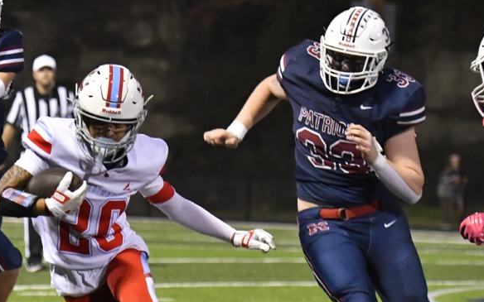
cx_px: 104
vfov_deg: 4.9
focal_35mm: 270
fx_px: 3561
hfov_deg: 7.8
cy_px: 250
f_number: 2.8
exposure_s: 1/1000
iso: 6400
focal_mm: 86
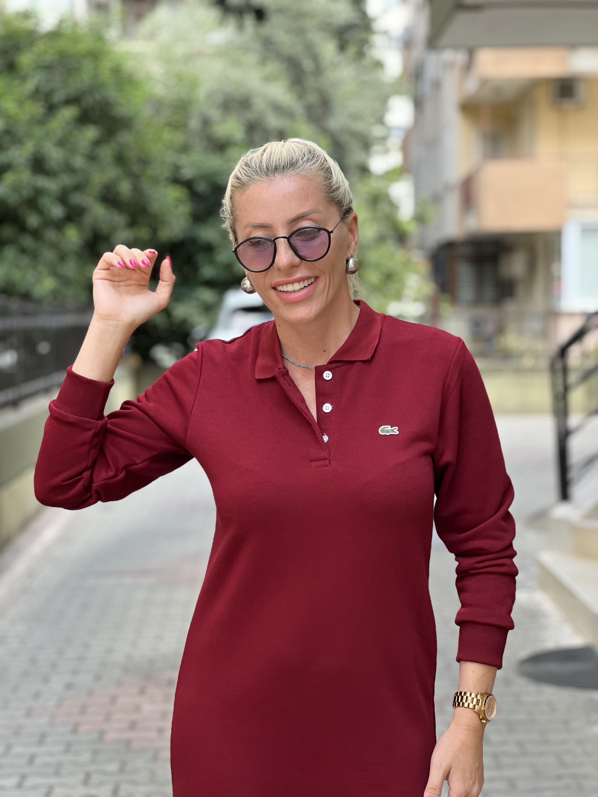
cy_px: 398
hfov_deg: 19.1
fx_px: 1774
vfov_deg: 25.3
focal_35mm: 77
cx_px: 299
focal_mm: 9
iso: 80
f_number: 2.8
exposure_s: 1/121
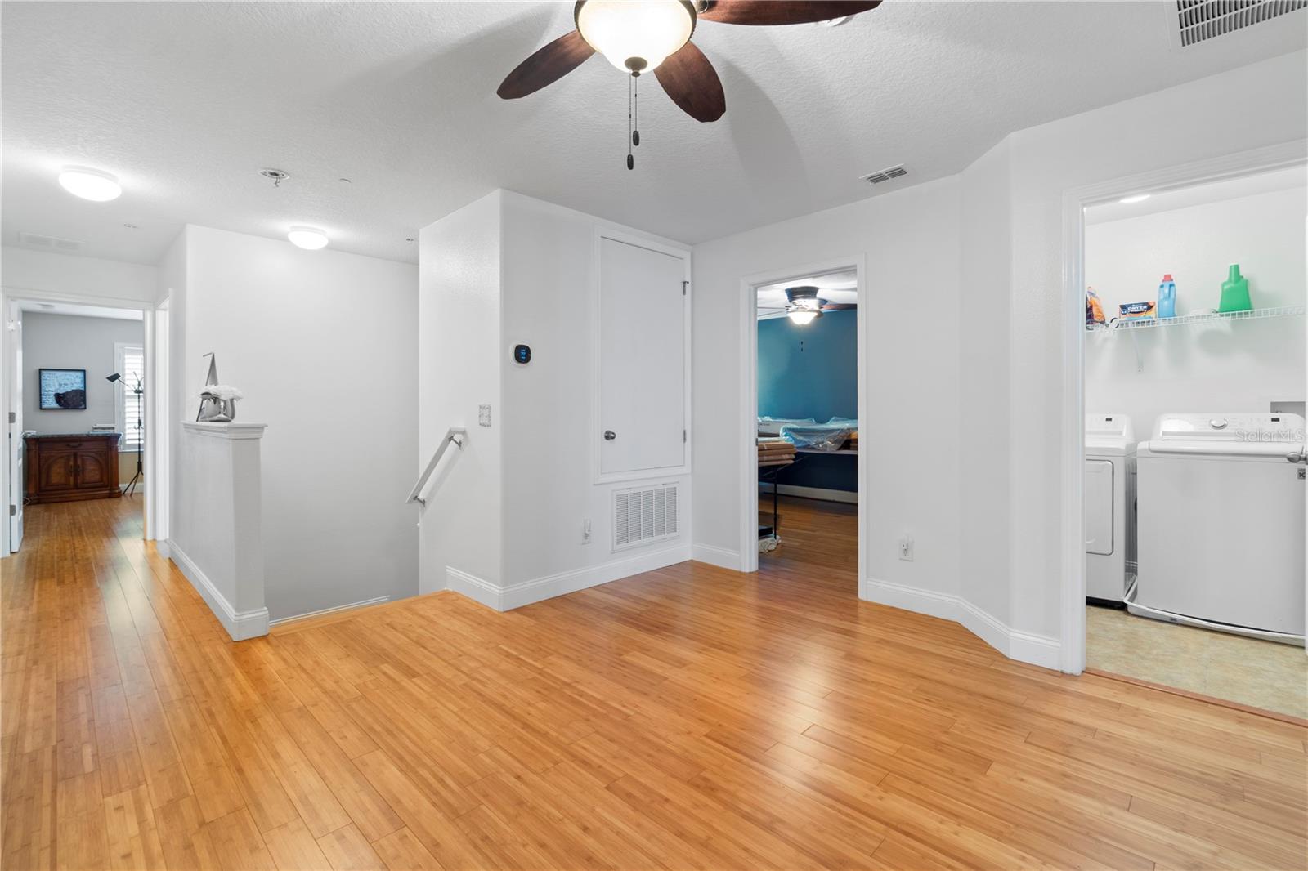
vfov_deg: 77.3
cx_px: 654
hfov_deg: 100.4
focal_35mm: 15
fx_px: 545
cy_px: 436
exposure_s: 5
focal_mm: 10
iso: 100
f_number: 8
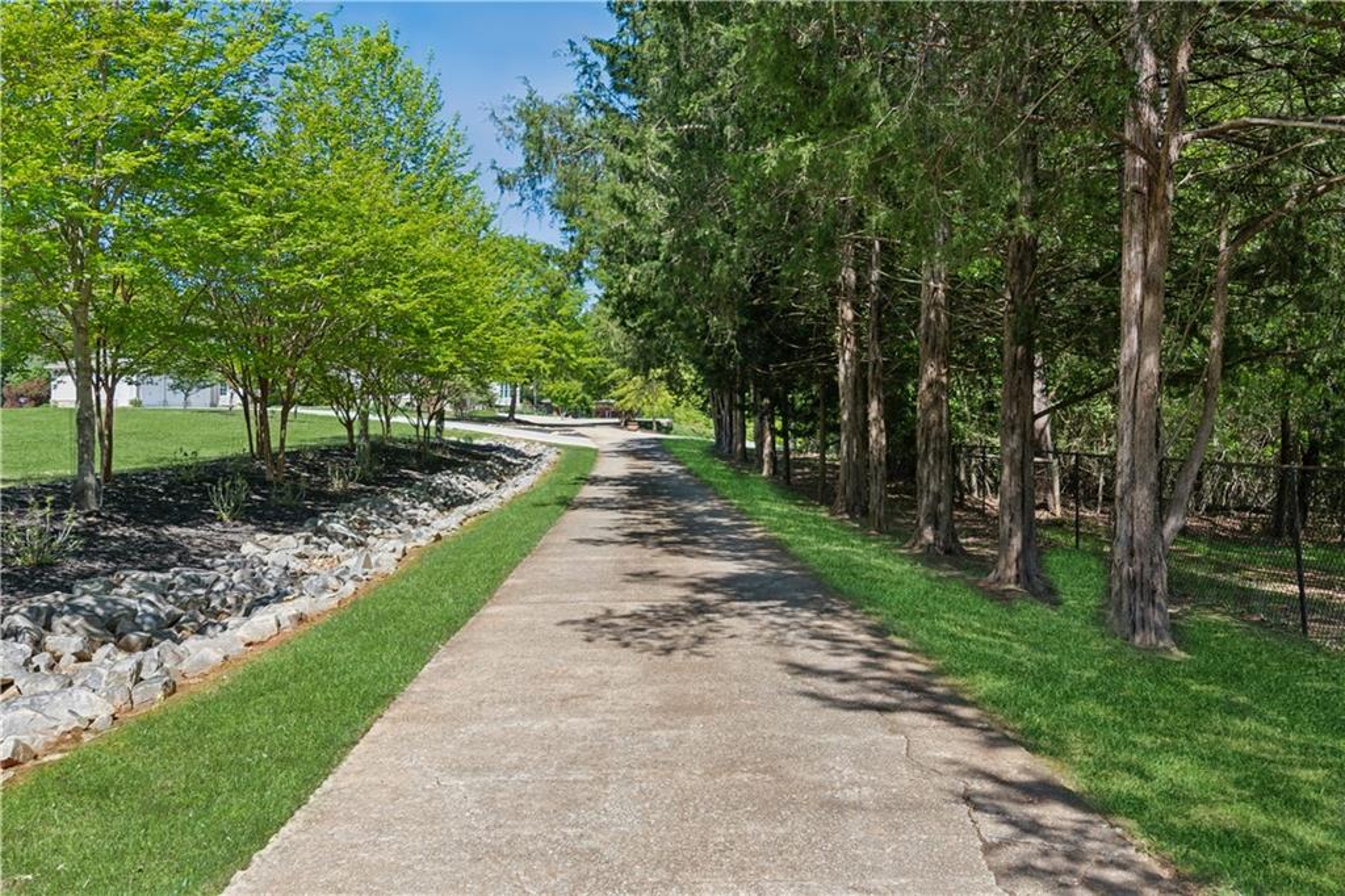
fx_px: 1120
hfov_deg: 61.9
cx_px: 672
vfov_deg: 43.6
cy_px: 448
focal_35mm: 30
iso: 100
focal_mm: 20
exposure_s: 1/100
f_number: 8
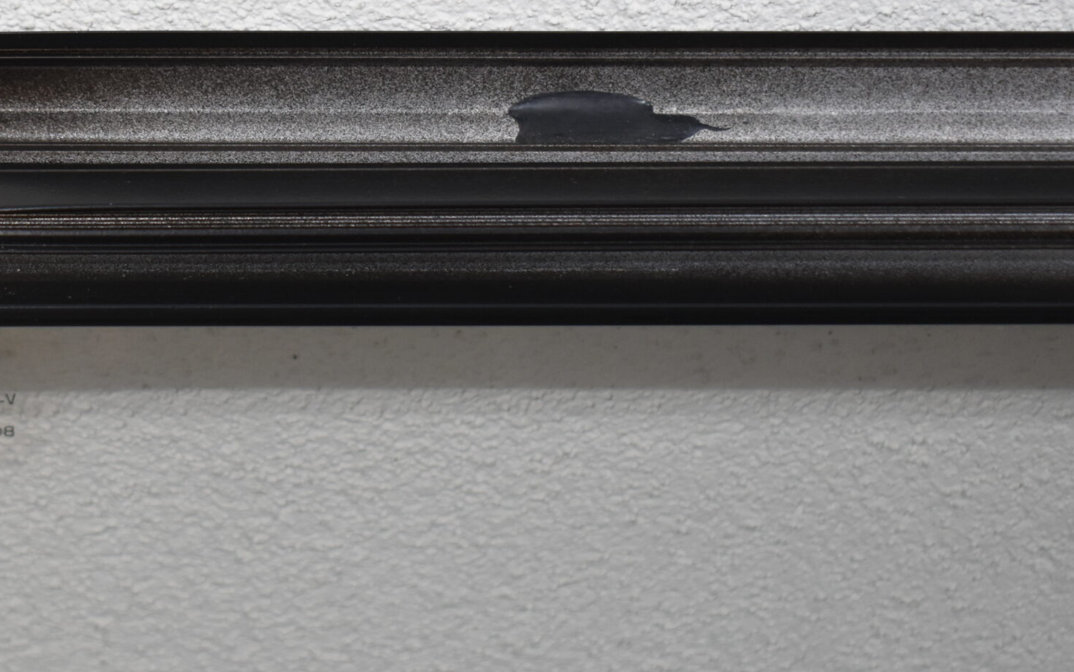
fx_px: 2928
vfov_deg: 13.1
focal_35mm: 100
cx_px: 200
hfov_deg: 20.5
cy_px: 198
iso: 800
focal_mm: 38
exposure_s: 1/160
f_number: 4.8
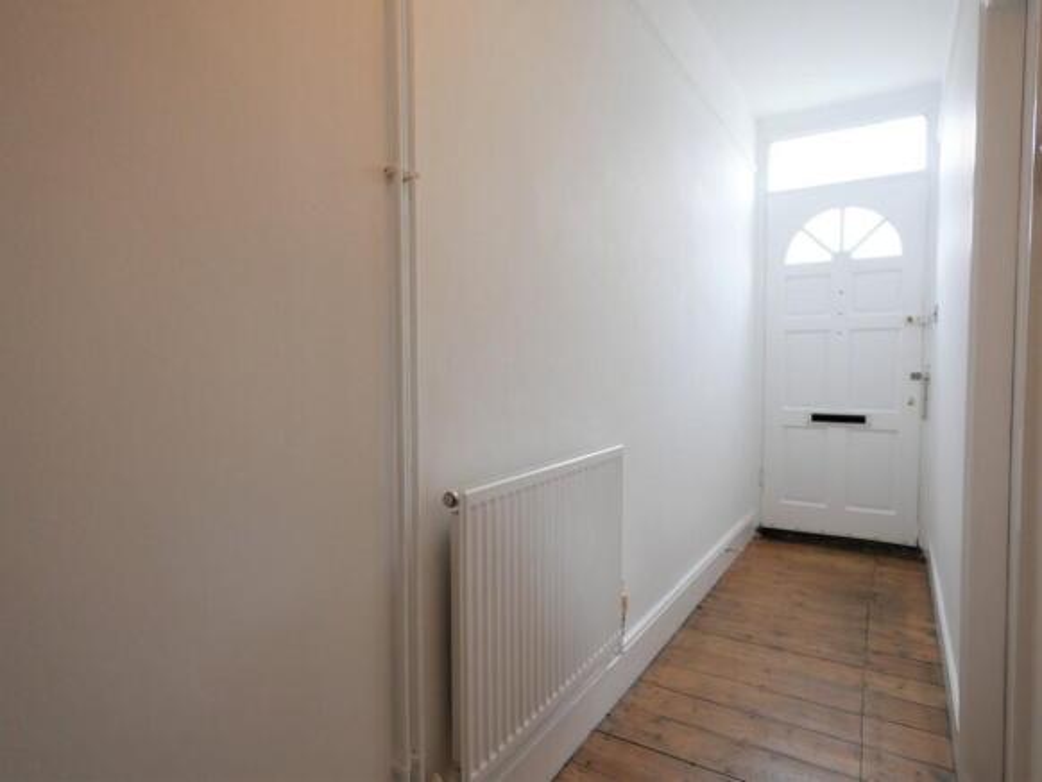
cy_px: 391
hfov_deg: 81.7
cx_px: 521
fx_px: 602
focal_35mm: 20
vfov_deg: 66.0
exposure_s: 1/60
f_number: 4
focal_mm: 10
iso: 500
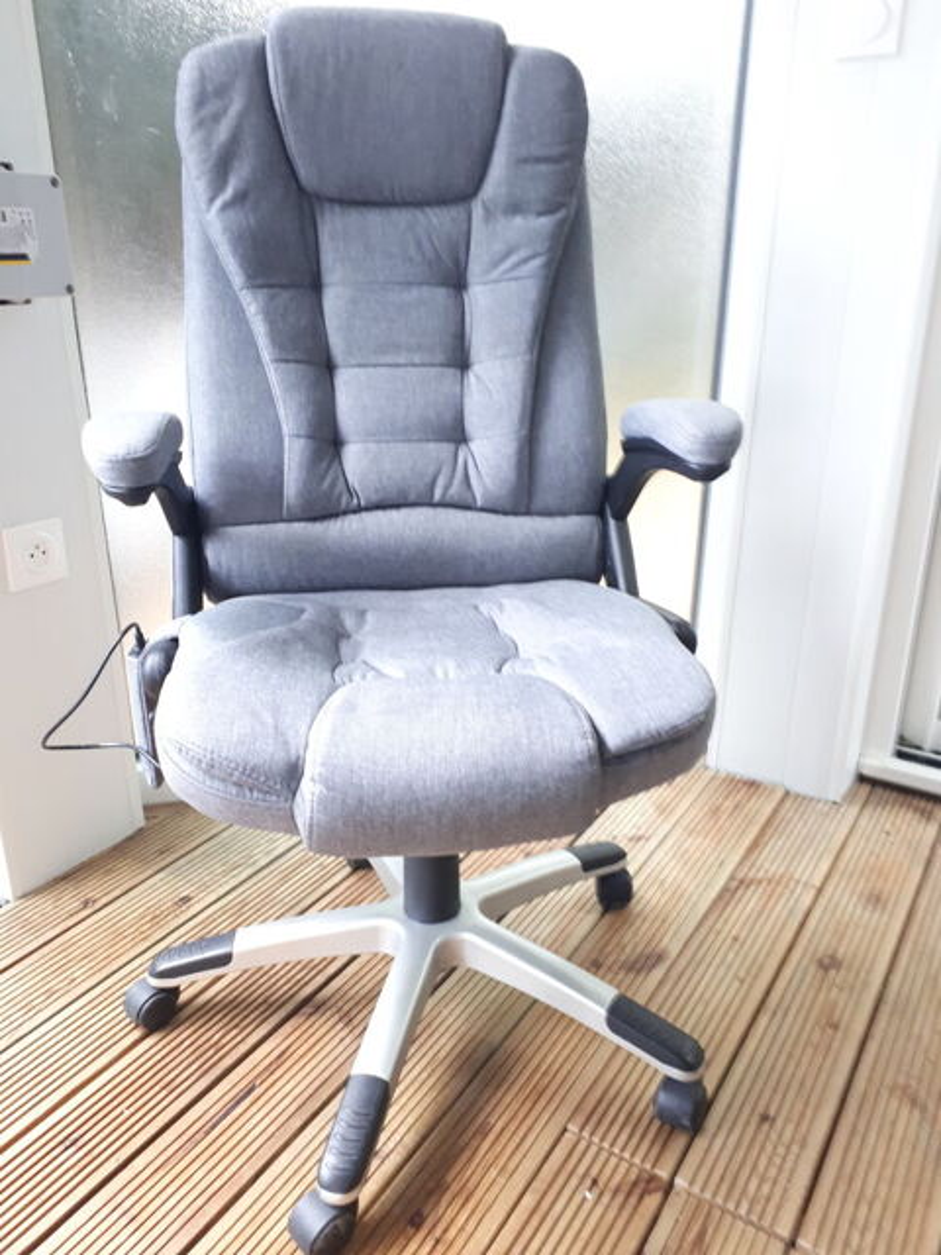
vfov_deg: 65.3
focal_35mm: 27
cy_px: 628
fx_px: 979
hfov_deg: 51.4
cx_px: 470
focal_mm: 3.6
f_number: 1.9
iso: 200
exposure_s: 1/17
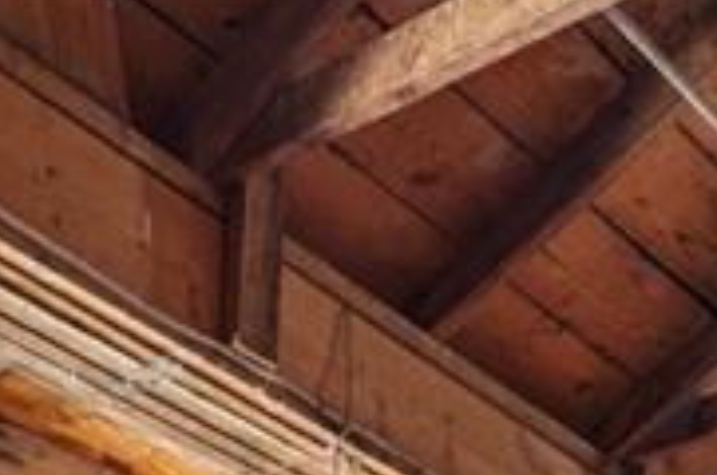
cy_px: 1326
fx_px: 1690
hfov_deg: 23.9
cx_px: 404
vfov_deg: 11.4
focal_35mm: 85
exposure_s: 1/30
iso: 400
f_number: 2.8
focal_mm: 15
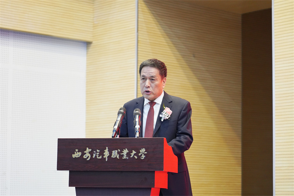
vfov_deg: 13.0
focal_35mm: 105
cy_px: 98
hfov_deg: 19.5
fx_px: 857
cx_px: 147
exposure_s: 1/160
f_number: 4
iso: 4000
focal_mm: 105
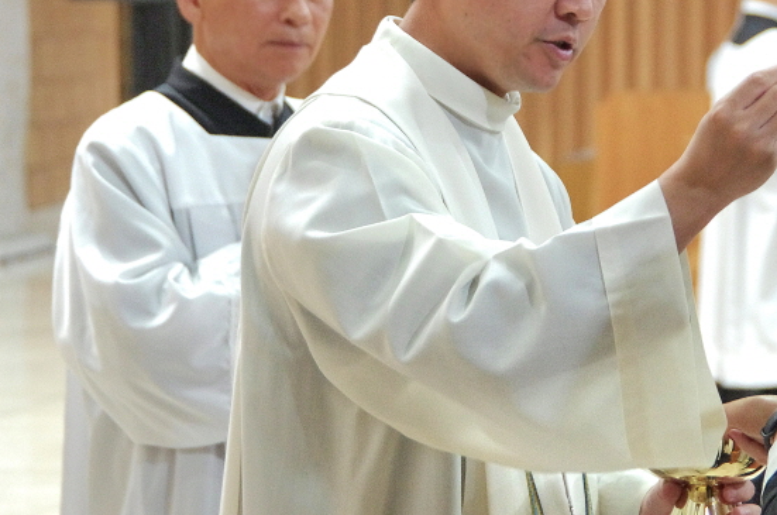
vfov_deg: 5.6
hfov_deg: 8.4
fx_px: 5277
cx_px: 487
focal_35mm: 245
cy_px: 113
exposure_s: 1/100
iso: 3200
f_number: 5.6
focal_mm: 100
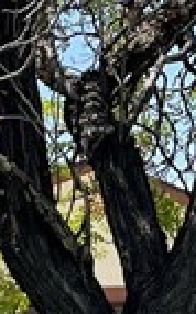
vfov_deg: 10.9
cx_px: -716
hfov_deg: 5.5
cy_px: 358
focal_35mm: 190
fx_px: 1629
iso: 32
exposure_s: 1/2924
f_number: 1.6
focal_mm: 5.1
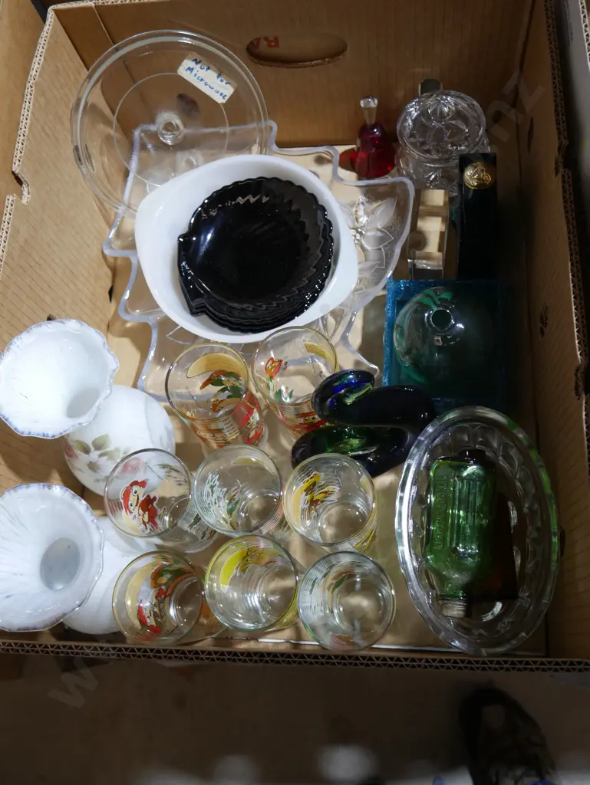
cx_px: 295
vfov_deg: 56.8
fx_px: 727
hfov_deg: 44.2
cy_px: 392
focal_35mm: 32
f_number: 3.6
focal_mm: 16
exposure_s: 1/60
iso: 500
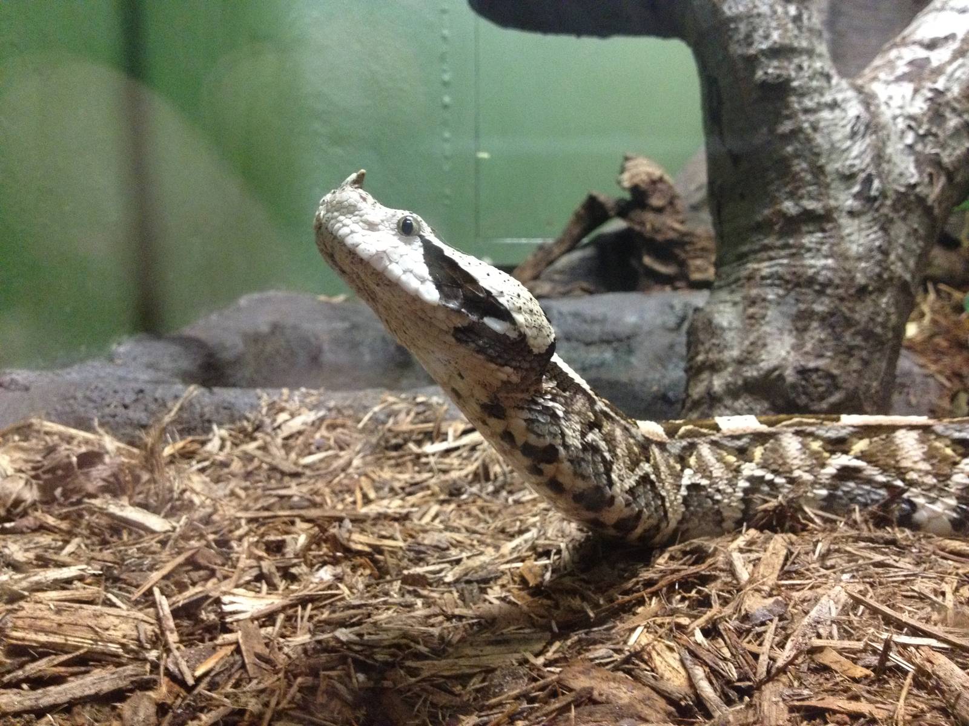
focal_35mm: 35
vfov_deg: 40.7
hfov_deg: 52.6
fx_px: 980
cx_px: 484
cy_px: 363
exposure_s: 1/17
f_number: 2.4
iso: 400
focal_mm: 4.28
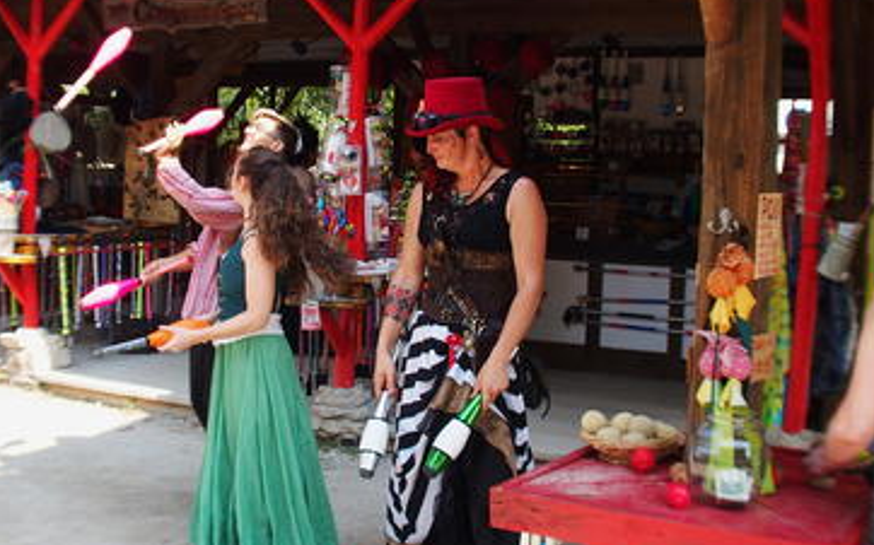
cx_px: 398
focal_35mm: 112
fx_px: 2667
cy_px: 178
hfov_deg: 18.6
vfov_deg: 11.7
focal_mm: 17.8
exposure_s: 1/250
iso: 100
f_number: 3.5
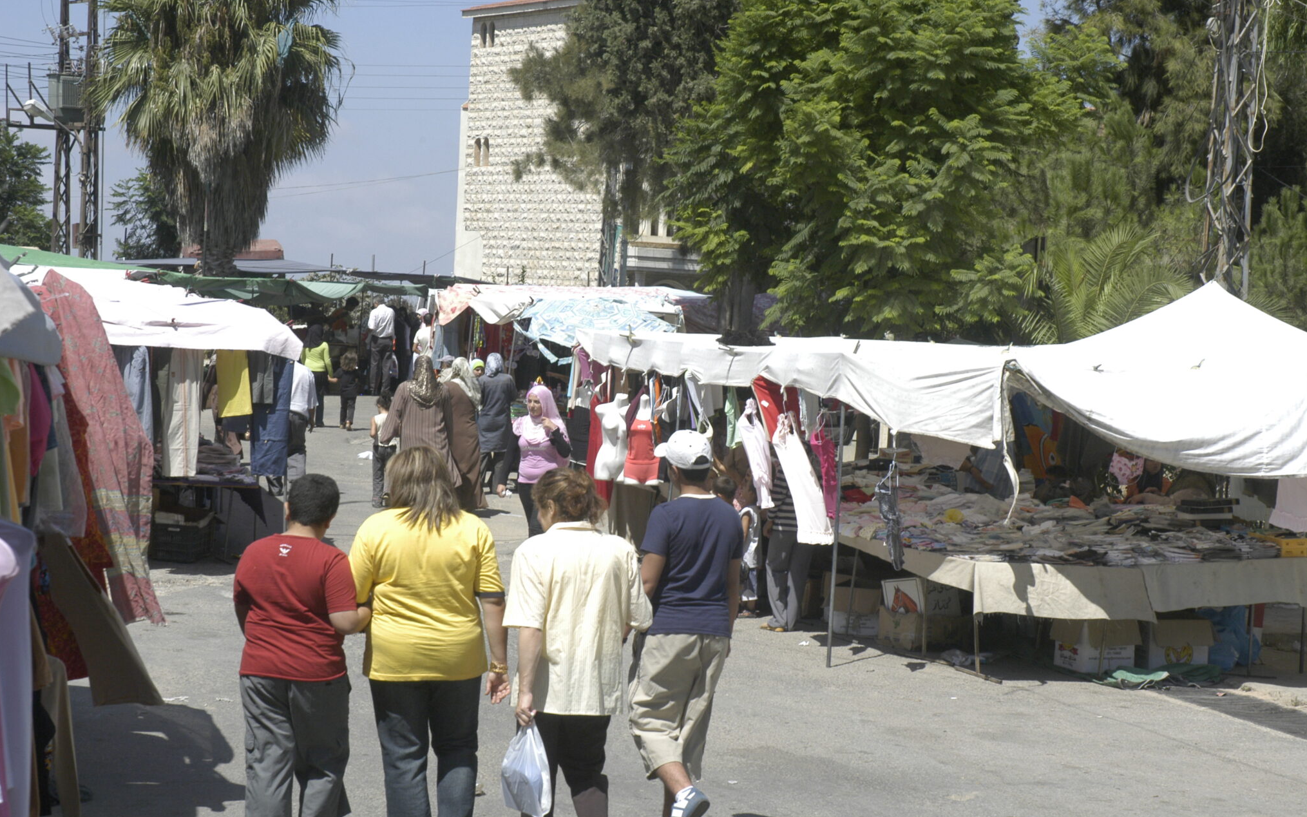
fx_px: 2636
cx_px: 656
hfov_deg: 27.8
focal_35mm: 74
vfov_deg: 17.6
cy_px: 398
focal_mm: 48
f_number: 11
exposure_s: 1/400
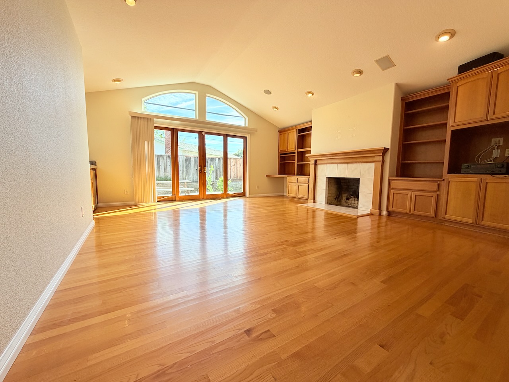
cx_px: 254
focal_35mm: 14
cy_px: 191
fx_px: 206
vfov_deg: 85.7
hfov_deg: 102.1
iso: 50
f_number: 2.2
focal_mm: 2.22
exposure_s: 1/143
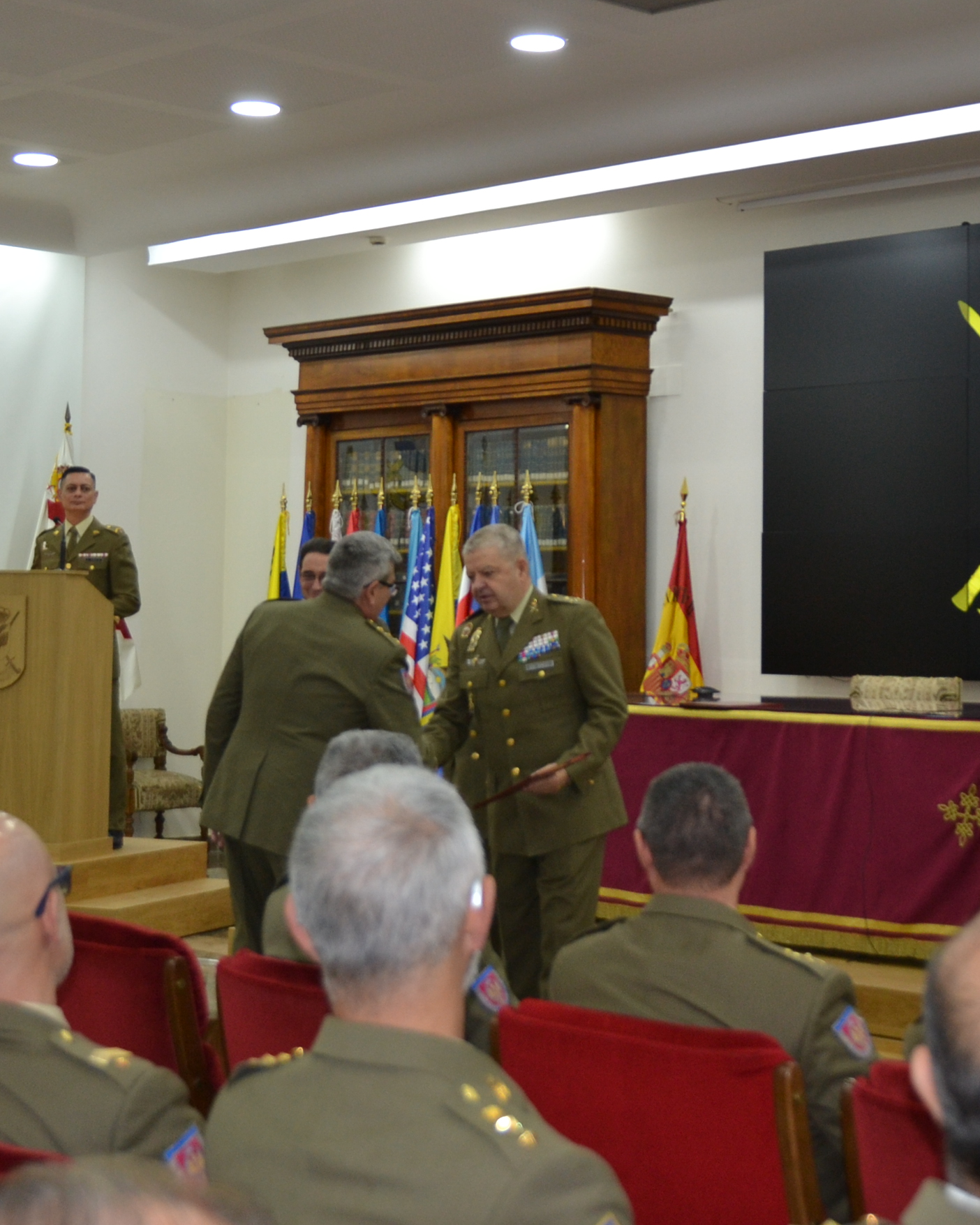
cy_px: 433
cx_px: 558
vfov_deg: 30.8
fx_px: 2212
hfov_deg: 25.0
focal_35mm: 61
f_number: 3.8
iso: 450
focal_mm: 22
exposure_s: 1/60
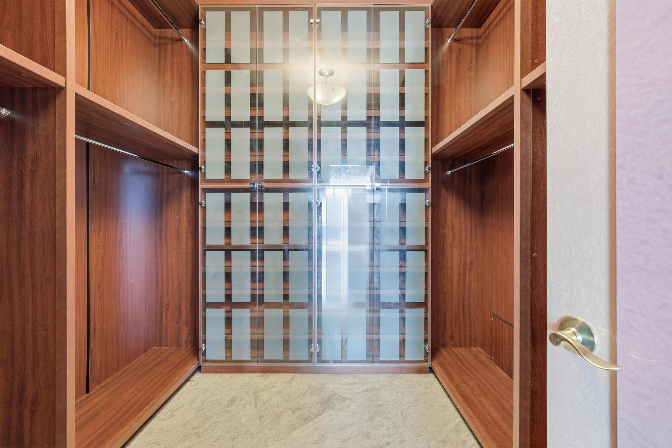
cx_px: 336
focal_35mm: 16
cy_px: 224
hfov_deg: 96.7
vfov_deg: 73.7
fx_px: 299
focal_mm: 16
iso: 200
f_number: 9
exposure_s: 1/3.33
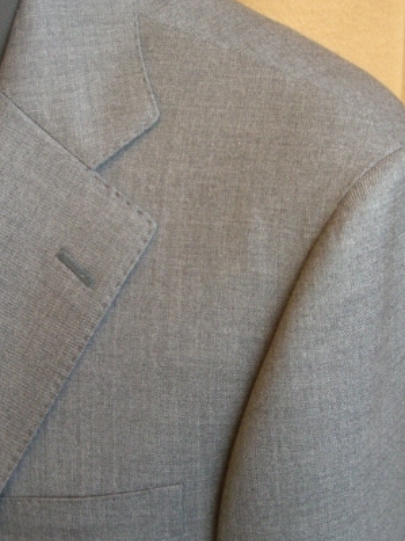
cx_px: 163
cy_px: 304
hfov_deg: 24.0
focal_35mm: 61
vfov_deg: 31.7
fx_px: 952
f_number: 2.8
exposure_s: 1/80
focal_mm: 7.9
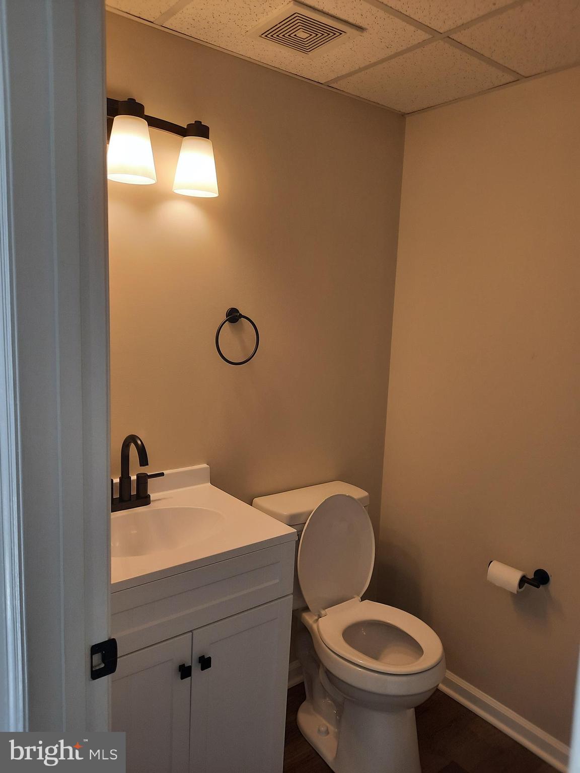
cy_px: 386
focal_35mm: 25
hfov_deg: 54.9
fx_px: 559
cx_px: 290
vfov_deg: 69.4
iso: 64
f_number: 2
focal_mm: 4.6
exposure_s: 1/60
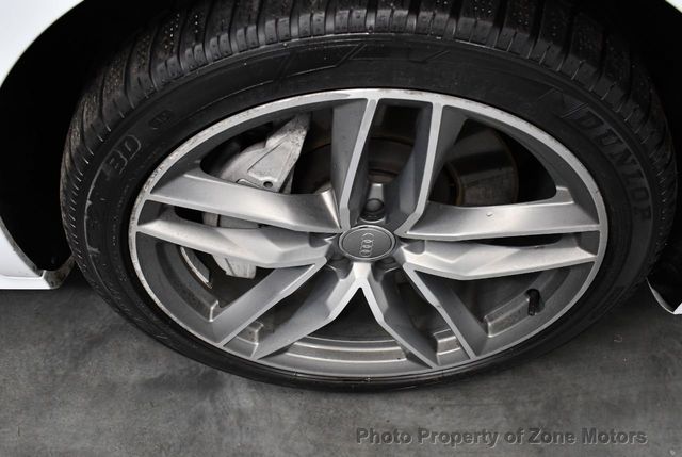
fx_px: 683
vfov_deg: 37.0
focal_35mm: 36
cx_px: 341
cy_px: 228
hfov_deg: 53.1
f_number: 3.5
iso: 1800
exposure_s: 1/125
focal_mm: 18
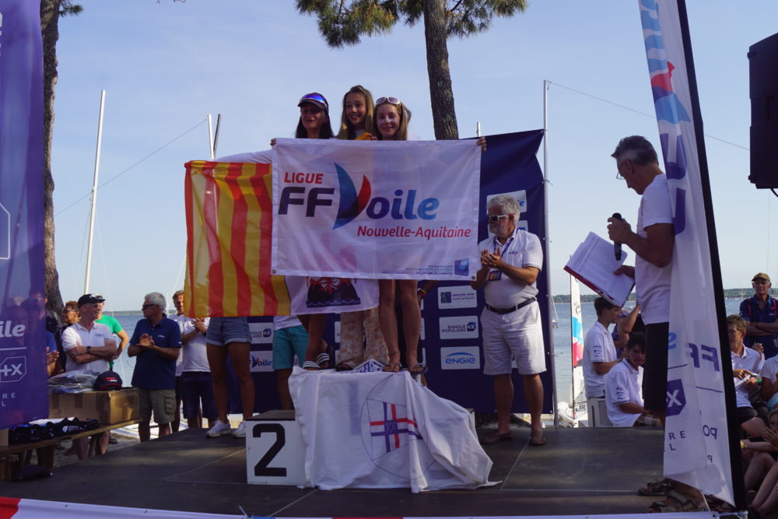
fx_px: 778
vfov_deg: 36.9
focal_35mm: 36
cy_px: 260
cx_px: 389
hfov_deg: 53.1
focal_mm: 24
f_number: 9
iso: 100
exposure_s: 1/125
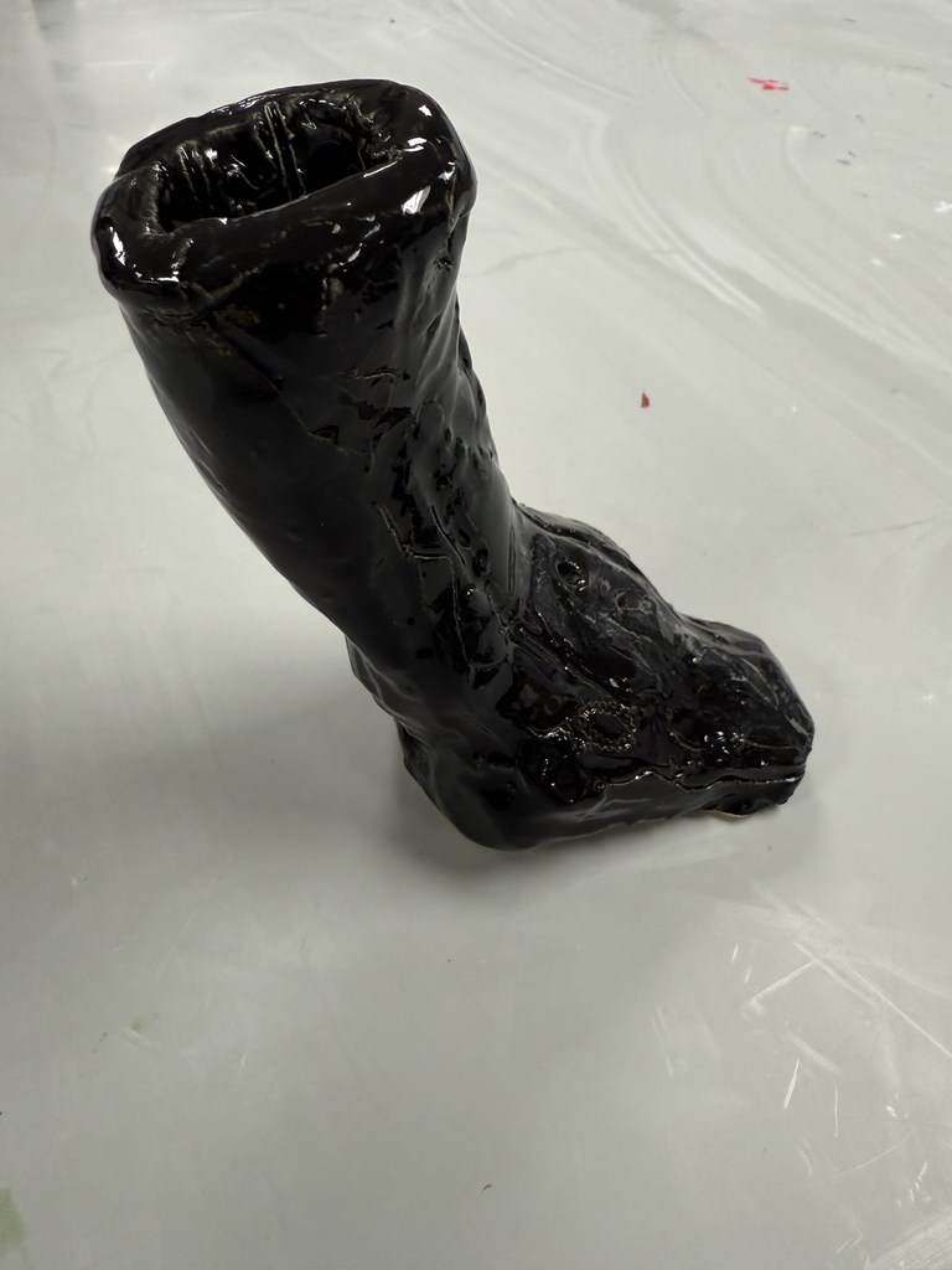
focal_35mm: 24
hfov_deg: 56.8
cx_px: 476
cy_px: 635
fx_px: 880
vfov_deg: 71.6
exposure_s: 1/120
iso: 200
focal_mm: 2.22
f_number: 2.2
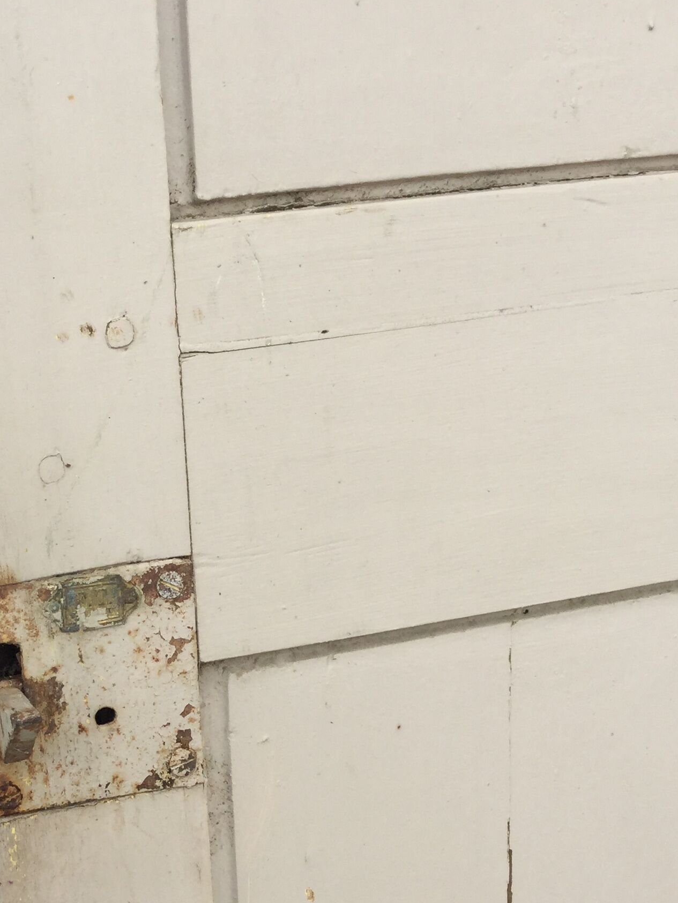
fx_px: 1567
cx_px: 150
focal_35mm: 60
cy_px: 664
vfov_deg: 31.7
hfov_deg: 24.1
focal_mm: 3.3
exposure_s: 1/509
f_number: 2.4
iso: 25
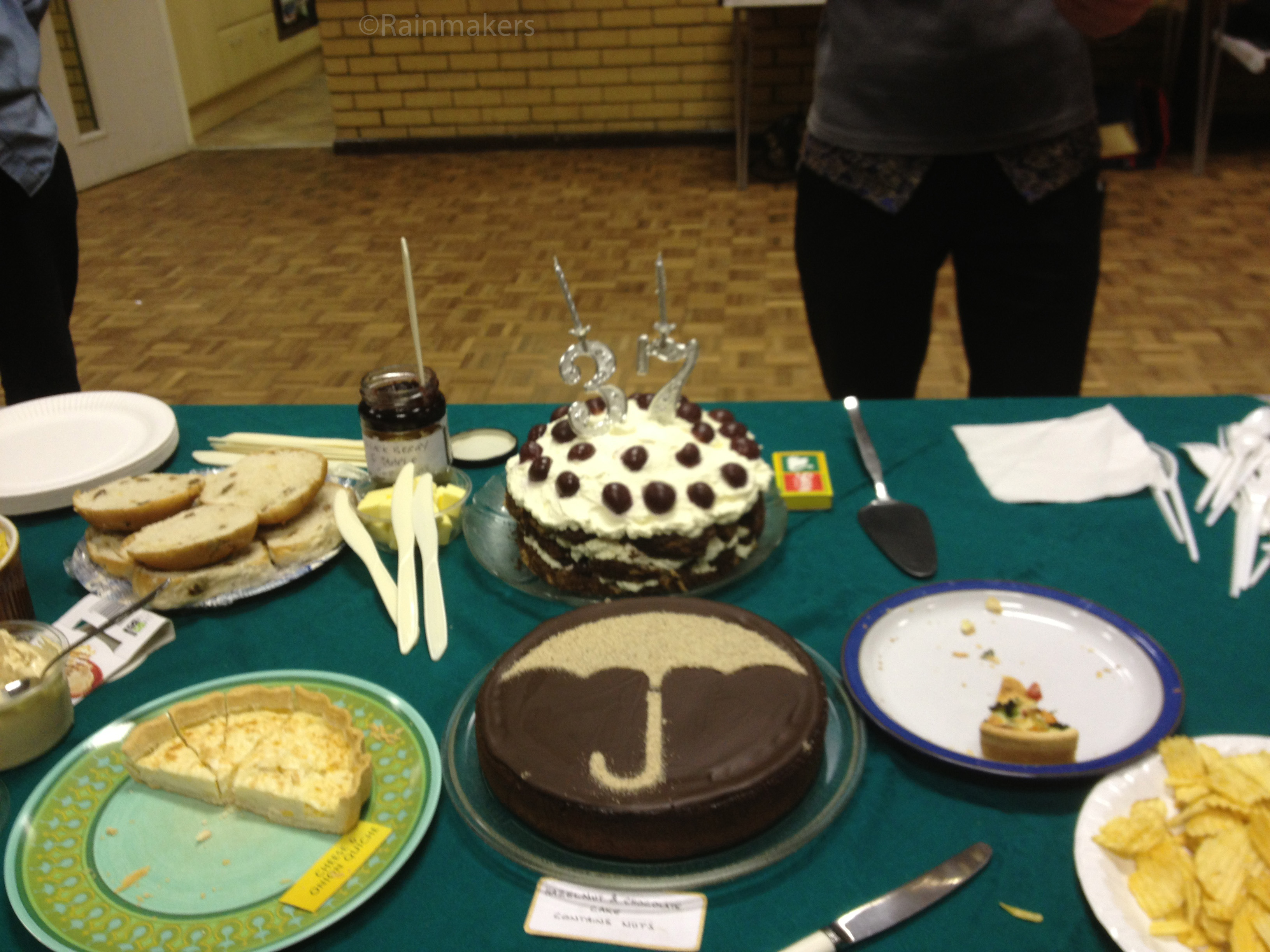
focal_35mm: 35
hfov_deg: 52.6
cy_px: 476
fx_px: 1284
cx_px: 635
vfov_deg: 40.7
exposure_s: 1/20
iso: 80
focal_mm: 4.28
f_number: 2.4
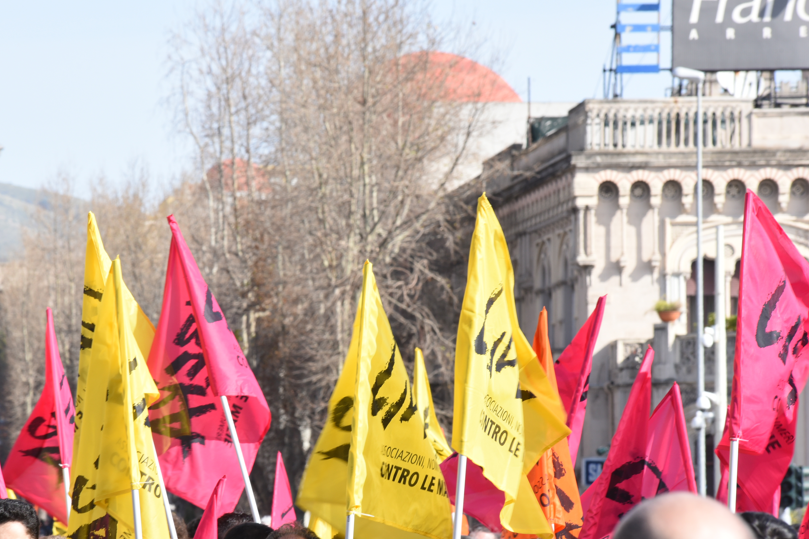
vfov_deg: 5.9
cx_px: 323
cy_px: 333
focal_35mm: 231
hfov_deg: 8.9
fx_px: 5190
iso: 400
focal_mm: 185
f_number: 22
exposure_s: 1/125
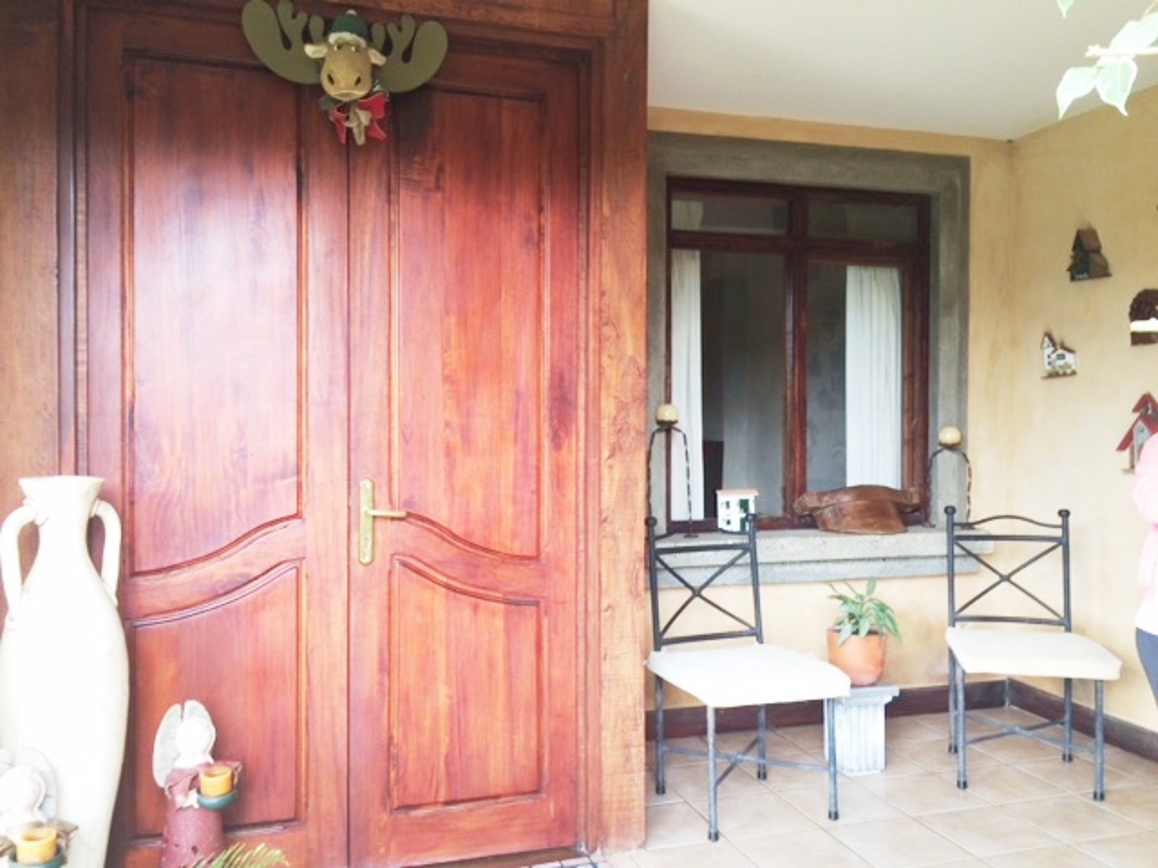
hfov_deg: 61.7
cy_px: 434
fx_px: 970
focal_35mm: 29
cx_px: 579
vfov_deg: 48.2
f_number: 2.2
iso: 40
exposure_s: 1/40
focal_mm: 4.15
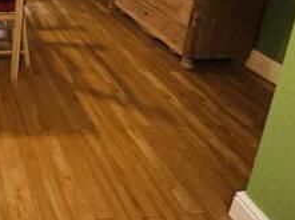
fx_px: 315
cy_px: -63
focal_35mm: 37
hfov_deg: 38.3
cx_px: -53
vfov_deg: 30.6
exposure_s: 1/60
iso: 320
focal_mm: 2.22
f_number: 2.2
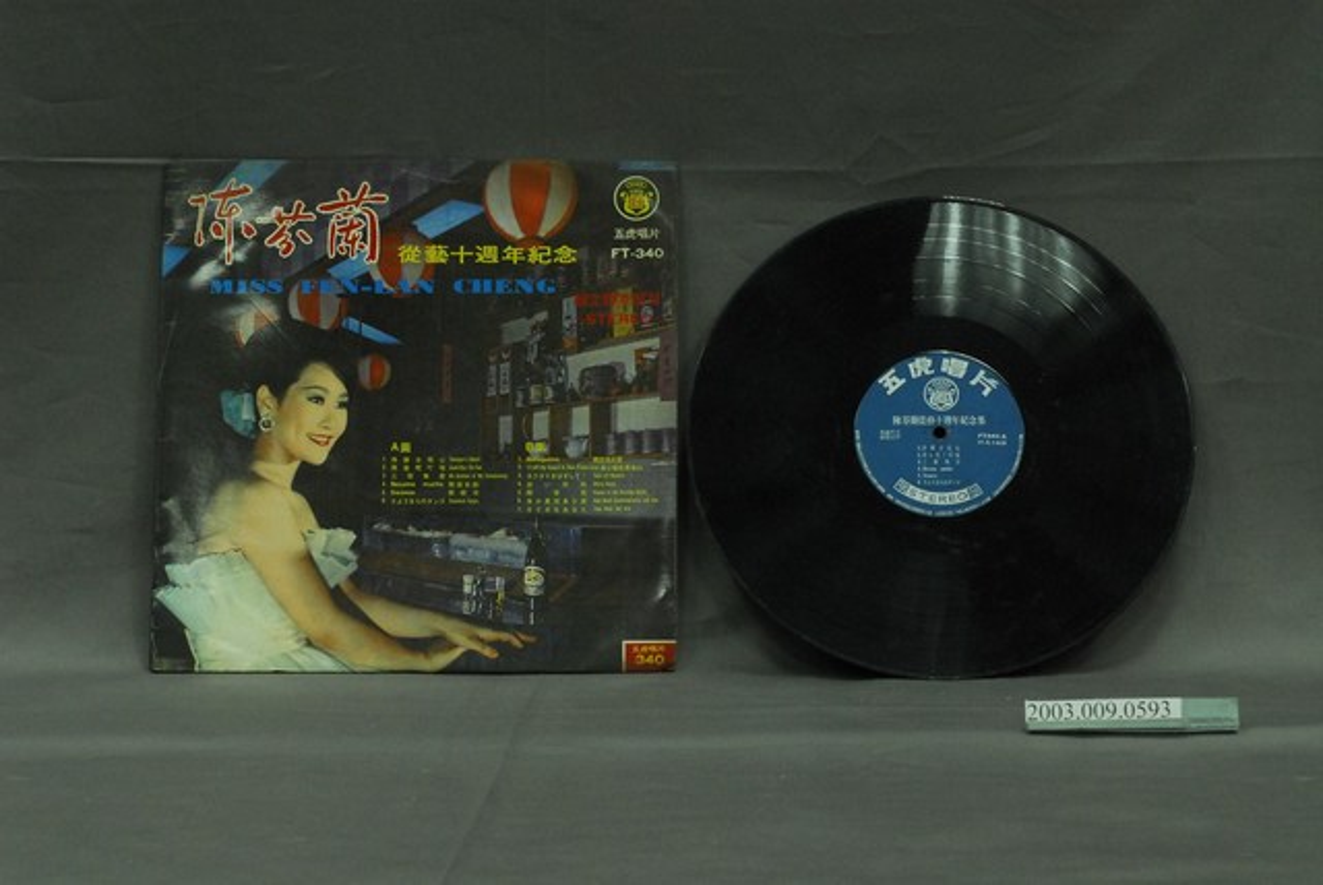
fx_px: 3310
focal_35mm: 90
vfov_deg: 15.2
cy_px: 442
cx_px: 662
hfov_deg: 22.6
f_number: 10
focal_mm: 60
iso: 1000
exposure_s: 1/20
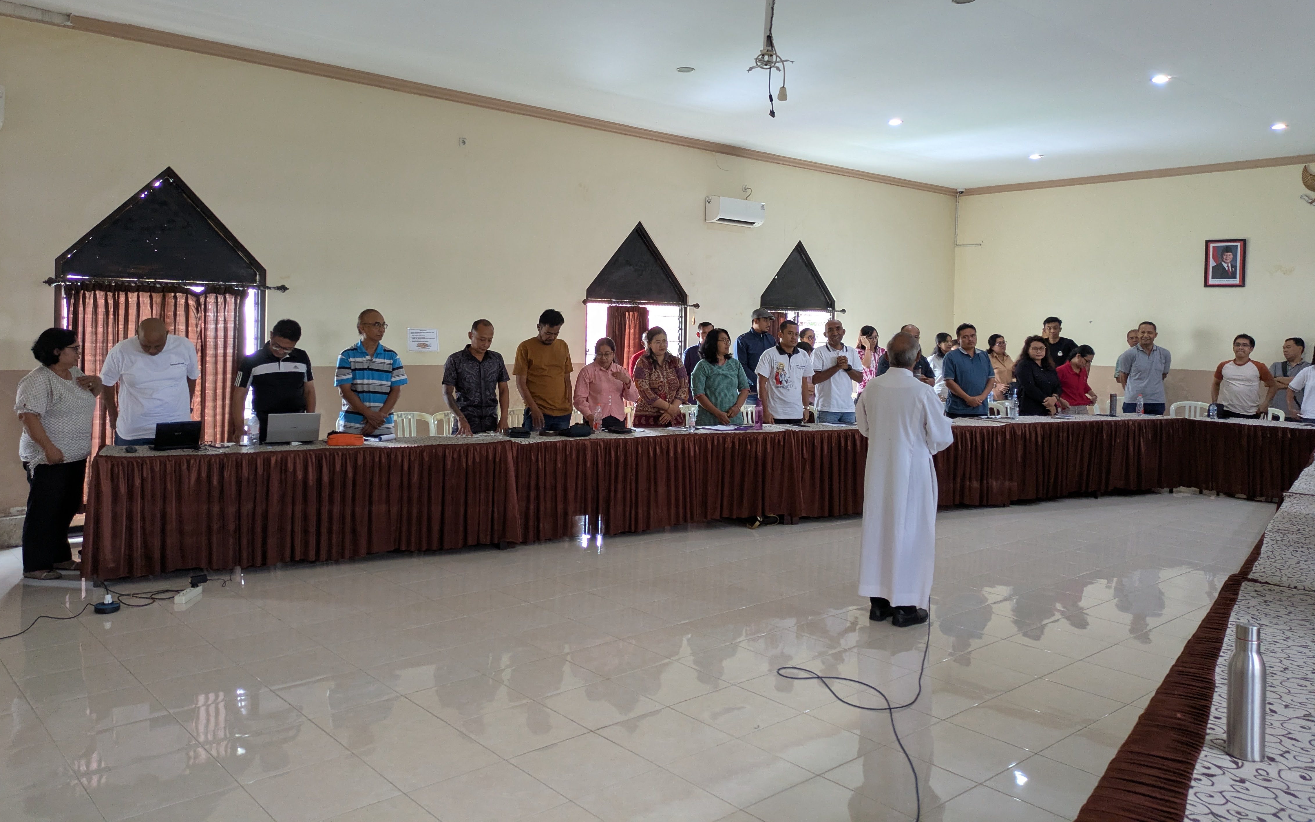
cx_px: 647
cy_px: 319
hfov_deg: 68.4
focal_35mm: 27
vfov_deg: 45.7
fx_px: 968
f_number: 1.89
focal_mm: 5.43
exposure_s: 1/100
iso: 281
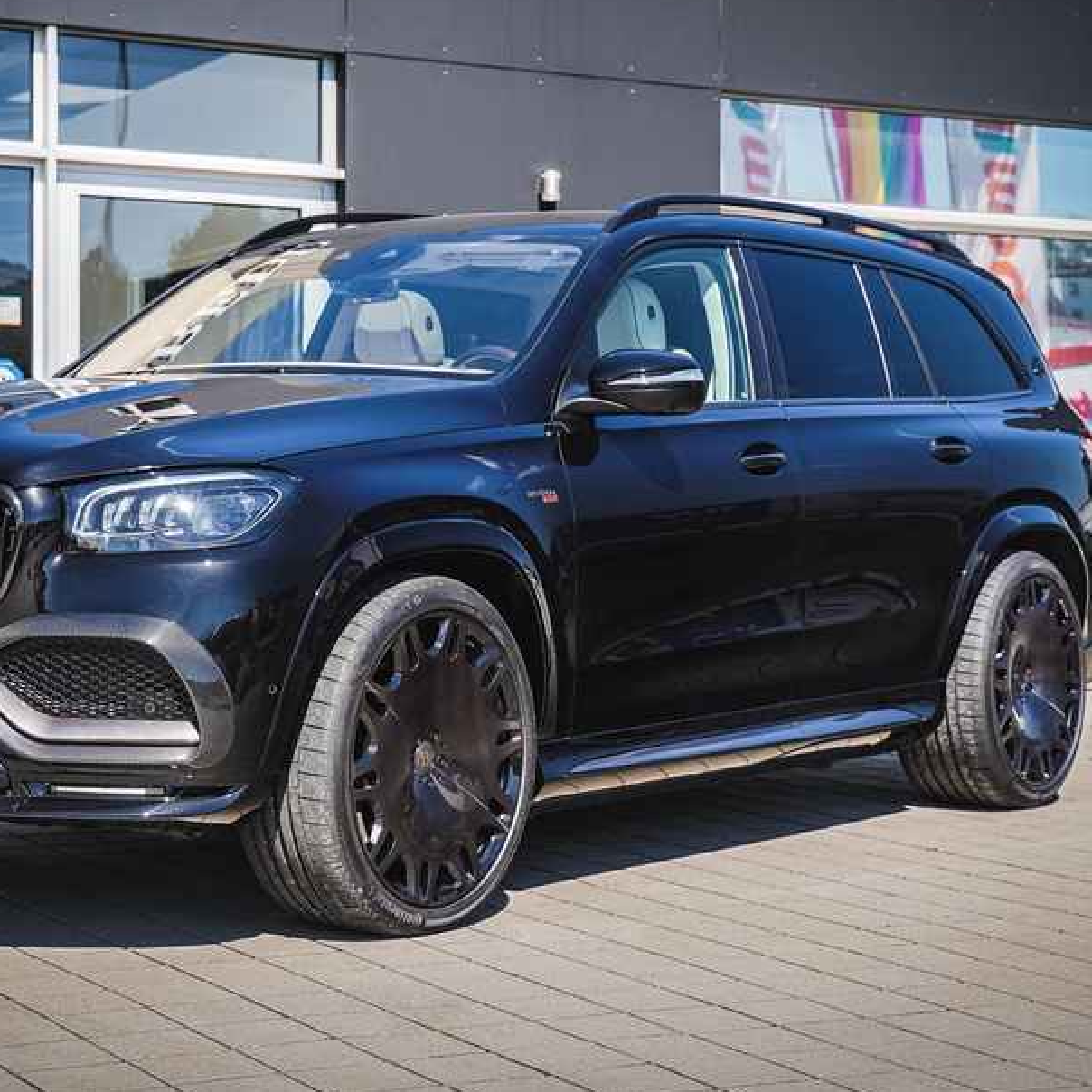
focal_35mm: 73
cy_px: 479
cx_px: 392
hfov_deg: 23.6
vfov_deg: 23.7
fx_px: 2605
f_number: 5
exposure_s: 1/400
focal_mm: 48
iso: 400
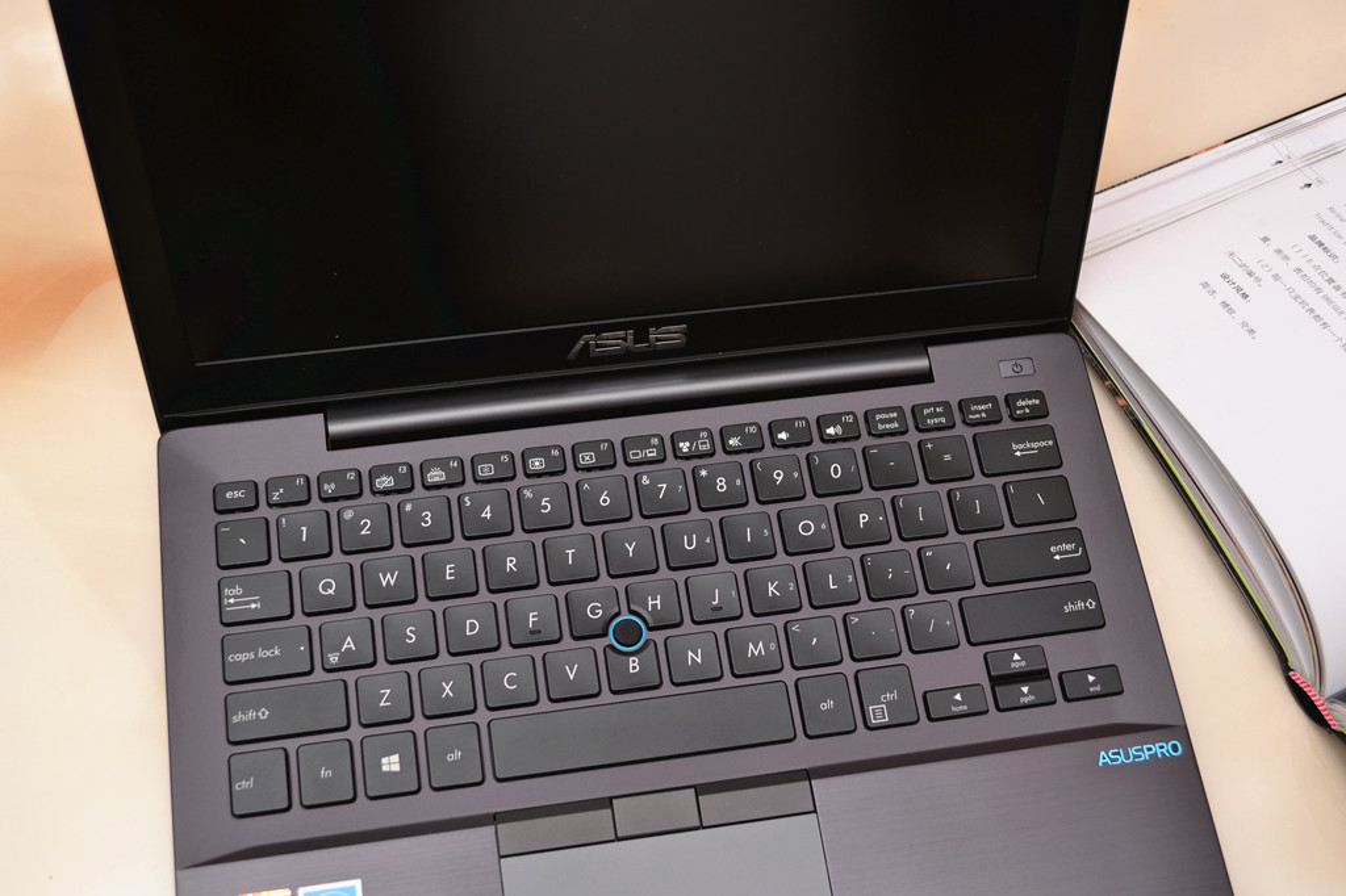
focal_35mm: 42
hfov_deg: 46.4
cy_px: 448
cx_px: 673
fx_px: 1570
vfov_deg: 31.9
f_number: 5.6
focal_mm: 28
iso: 100
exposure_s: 1/100
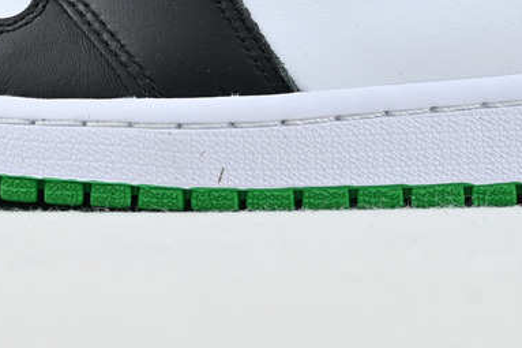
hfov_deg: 14.3
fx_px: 2078
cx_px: 352
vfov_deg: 9.4
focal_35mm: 143
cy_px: -111
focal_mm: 30.5
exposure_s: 1/50
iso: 100
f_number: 4.8
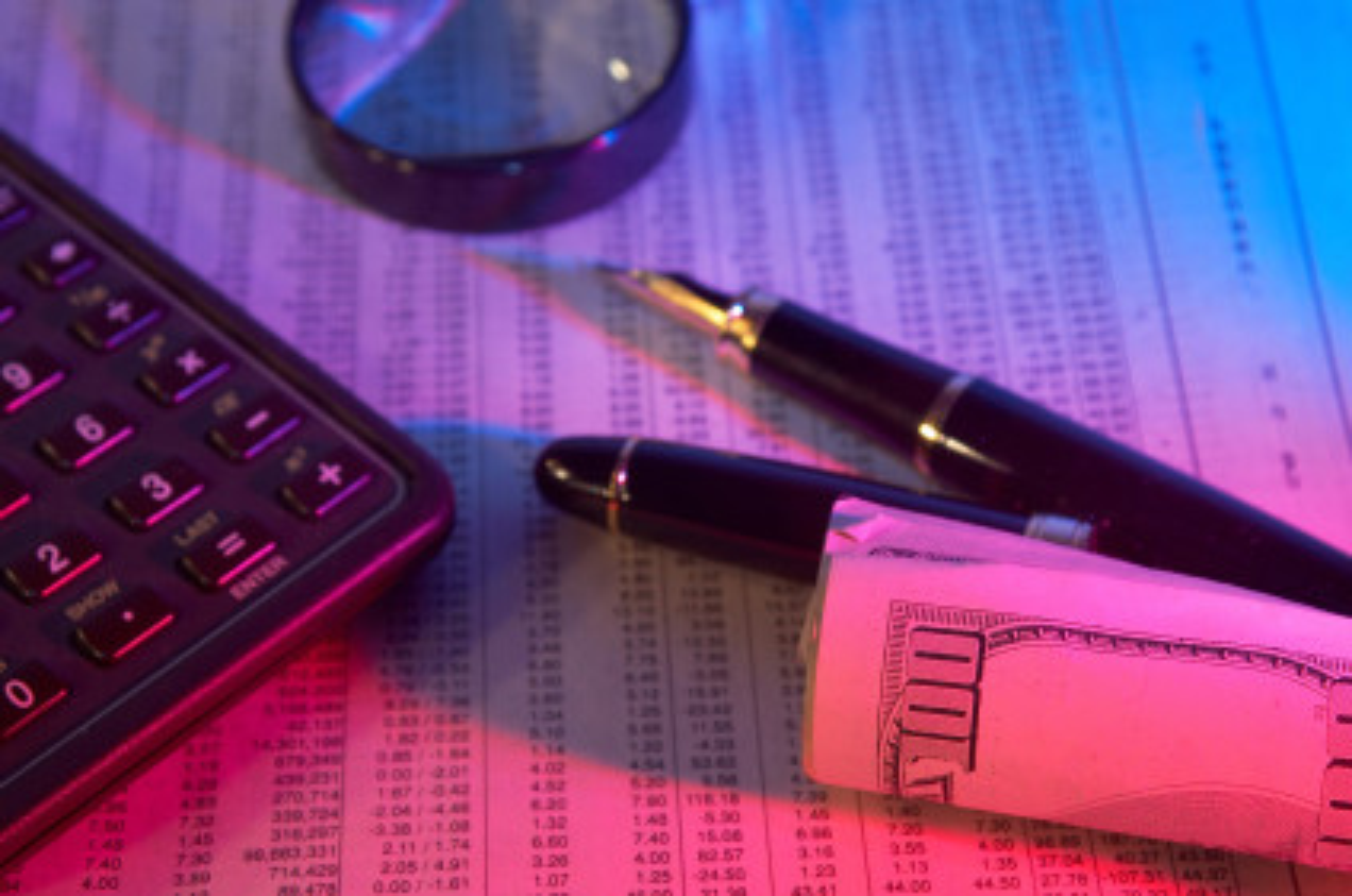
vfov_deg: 17.4
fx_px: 2924
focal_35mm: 78
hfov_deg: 26.0
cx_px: 676
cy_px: 448
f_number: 8
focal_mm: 52
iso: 200
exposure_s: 1/60
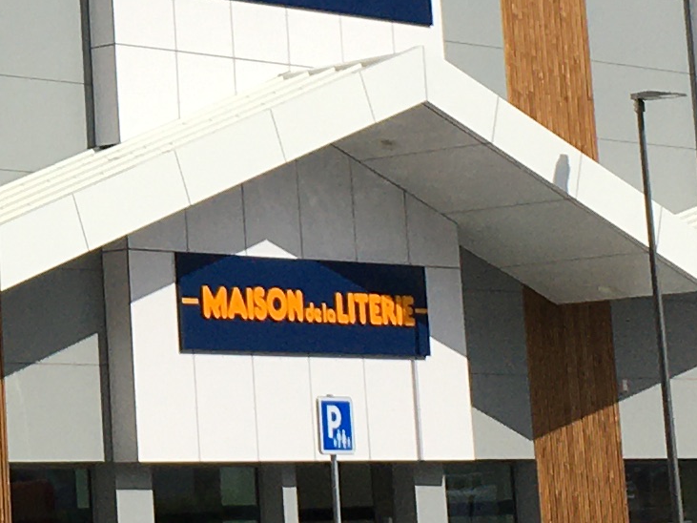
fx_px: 3221
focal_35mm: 160
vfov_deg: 9.2
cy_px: -57
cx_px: -214
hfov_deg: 12.0
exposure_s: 1/4808
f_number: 2.2
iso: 25
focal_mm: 4.15
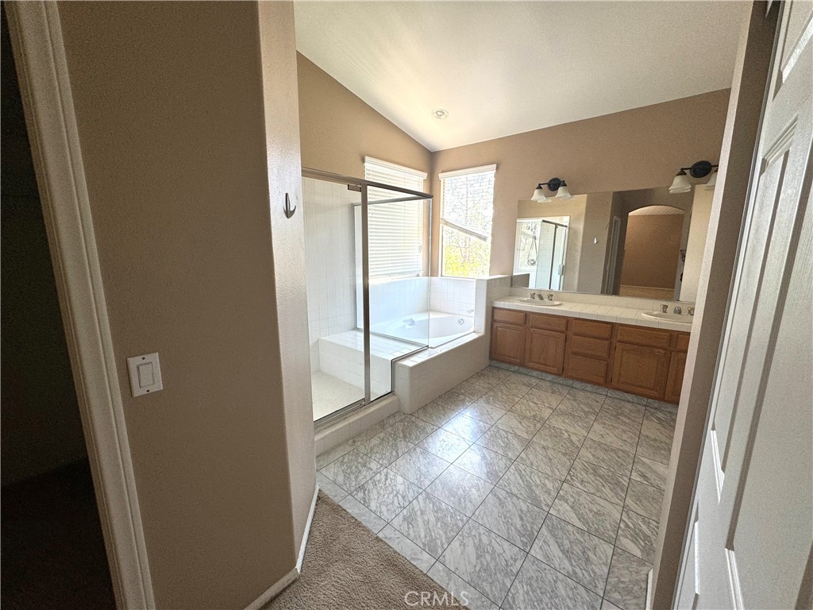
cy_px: 305
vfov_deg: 85.7
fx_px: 329
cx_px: 406
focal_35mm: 14
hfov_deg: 102.1
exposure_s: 1/99
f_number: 2.2
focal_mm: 2.22
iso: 100
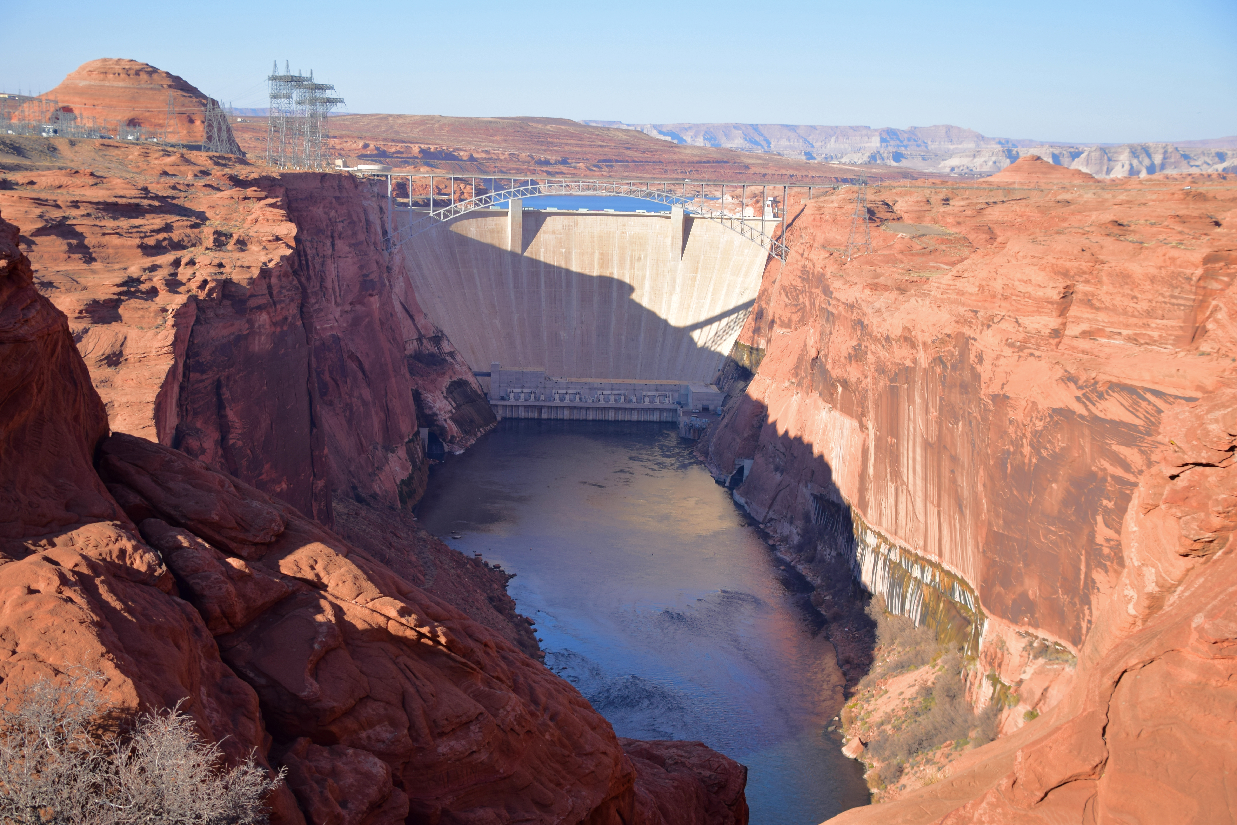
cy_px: 412
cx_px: 618
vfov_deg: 28.1
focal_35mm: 48
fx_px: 1649
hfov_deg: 41.1
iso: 100
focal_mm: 32
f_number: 5
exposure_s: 1/320
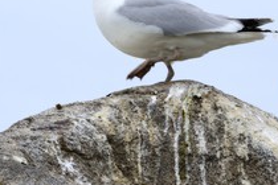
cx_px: 233
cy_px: 30
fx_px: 3089
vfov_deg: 3.4
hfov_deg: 5.1
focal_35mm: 400
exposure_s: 1/400
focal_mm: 200
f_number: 16
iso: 800
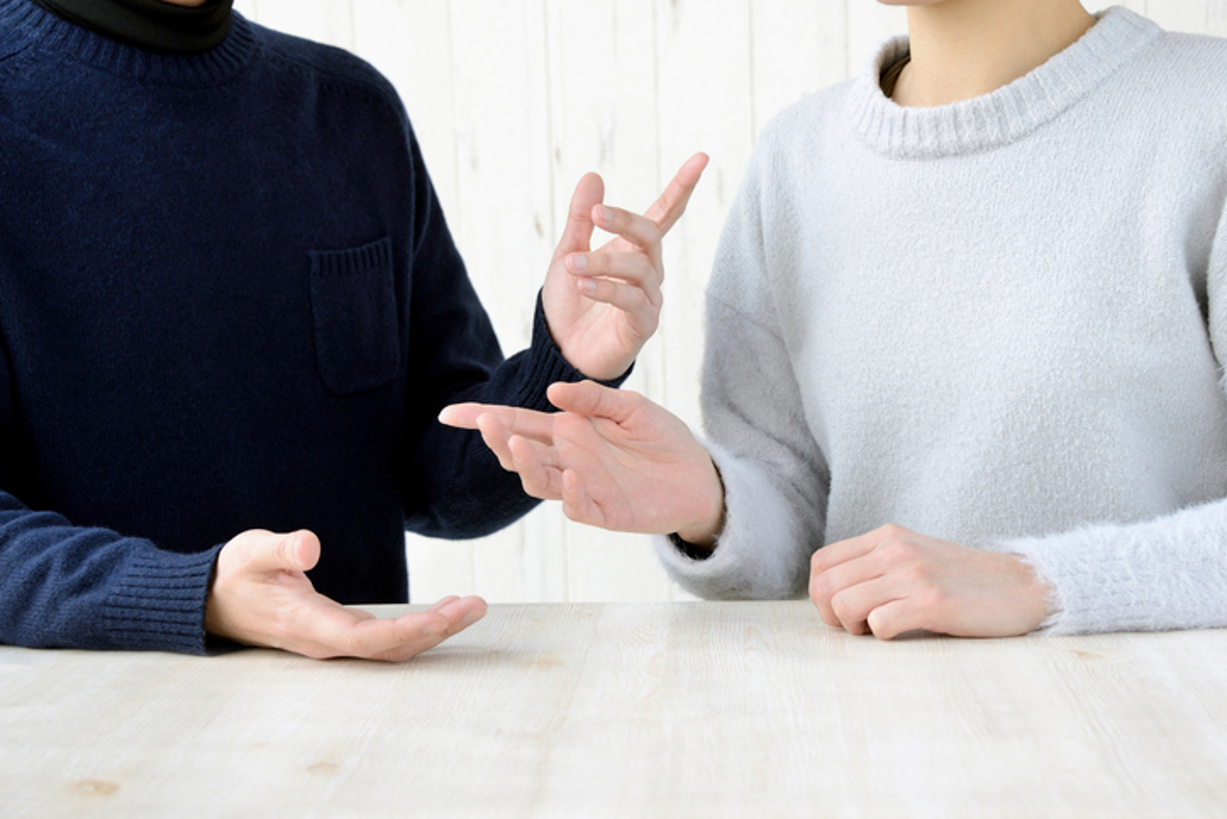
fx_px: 2795
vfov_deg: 16.7
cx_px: 614
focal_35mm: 82
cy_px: 410
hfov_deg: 24.8
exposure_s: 1/60
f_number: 8
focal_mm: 82
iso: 500
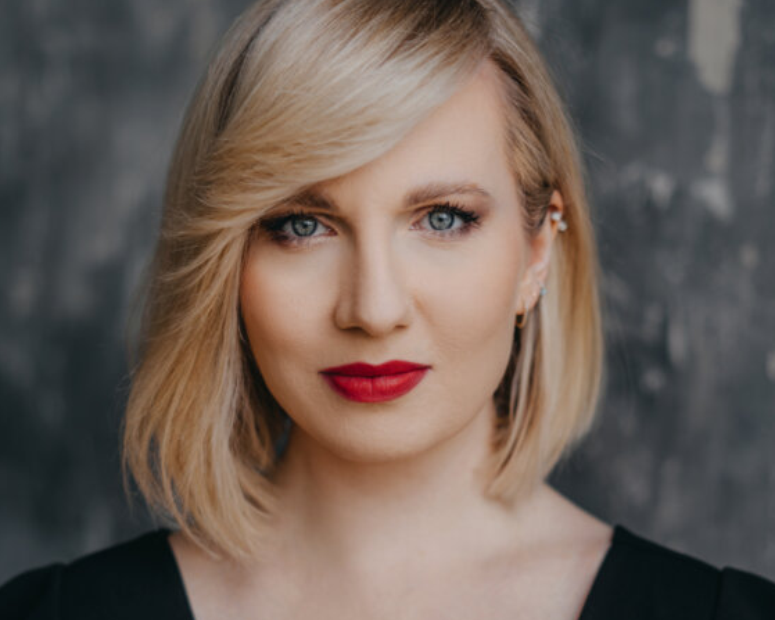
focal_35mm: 71
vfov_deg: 21.3
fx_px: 1628
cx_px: 387
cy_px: 494
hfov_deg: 26.8
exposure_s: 1/250
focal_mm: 50
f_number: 2.2
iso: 100
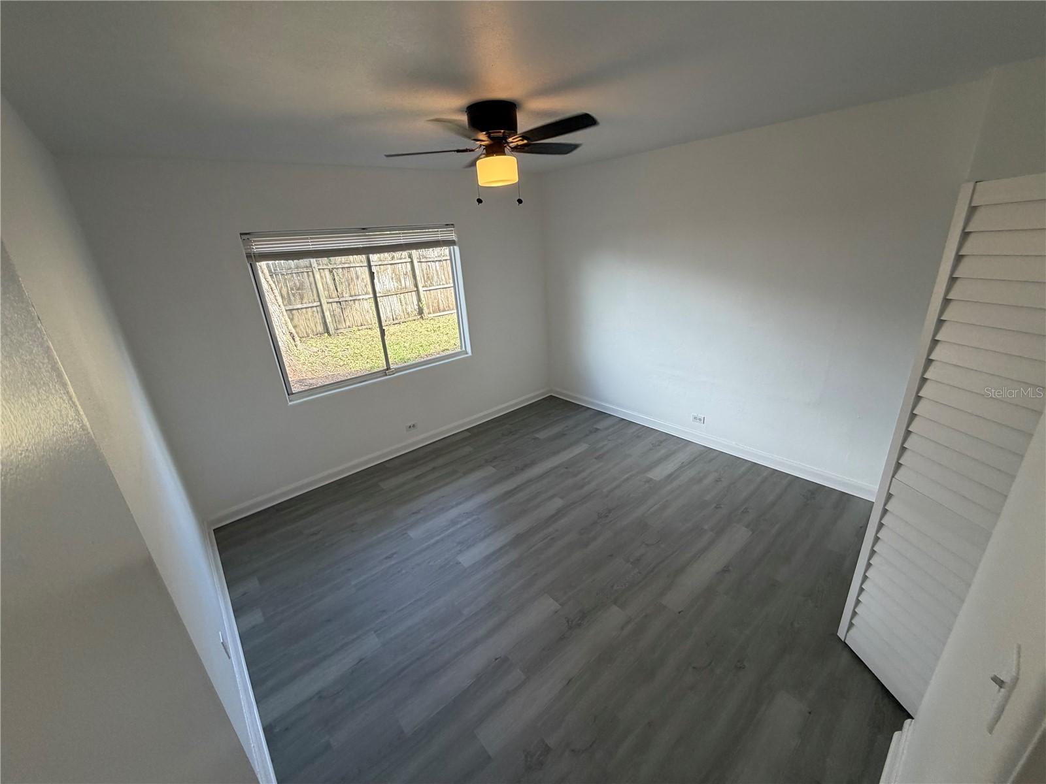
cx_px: 523
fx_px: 423
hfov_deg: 102.1
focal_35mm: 14
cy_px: 392
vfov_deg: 85.7
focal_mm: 2.22
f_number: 2.2
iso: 125
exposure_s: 1/121
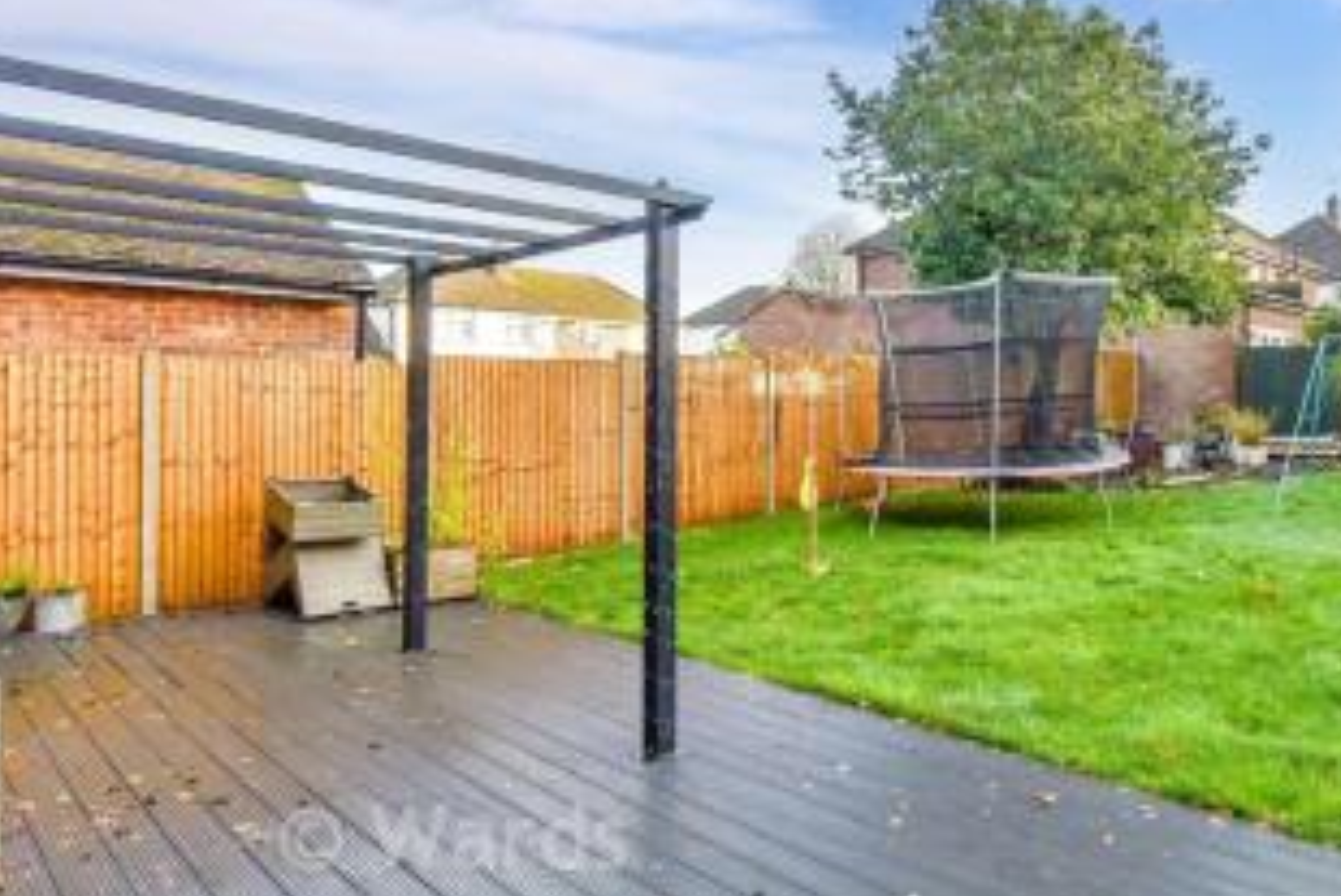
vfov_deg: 54.8
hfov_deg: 72.5
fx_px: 857
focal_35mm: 23
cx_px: 947
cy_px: 366
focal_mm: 10
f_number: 8
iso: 320
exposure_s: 1/250
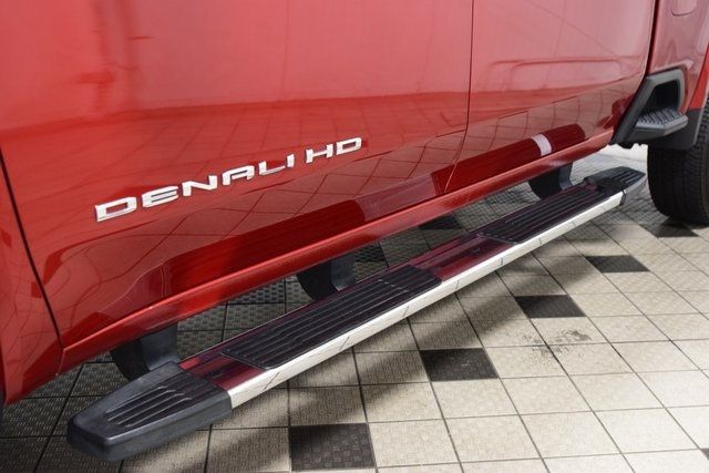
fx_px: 857
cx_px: 354
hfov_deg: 45.0
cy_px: 236
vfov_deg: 30.9
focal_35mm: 44
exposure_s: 1/60
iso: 1600
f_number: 2.8
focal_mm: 29
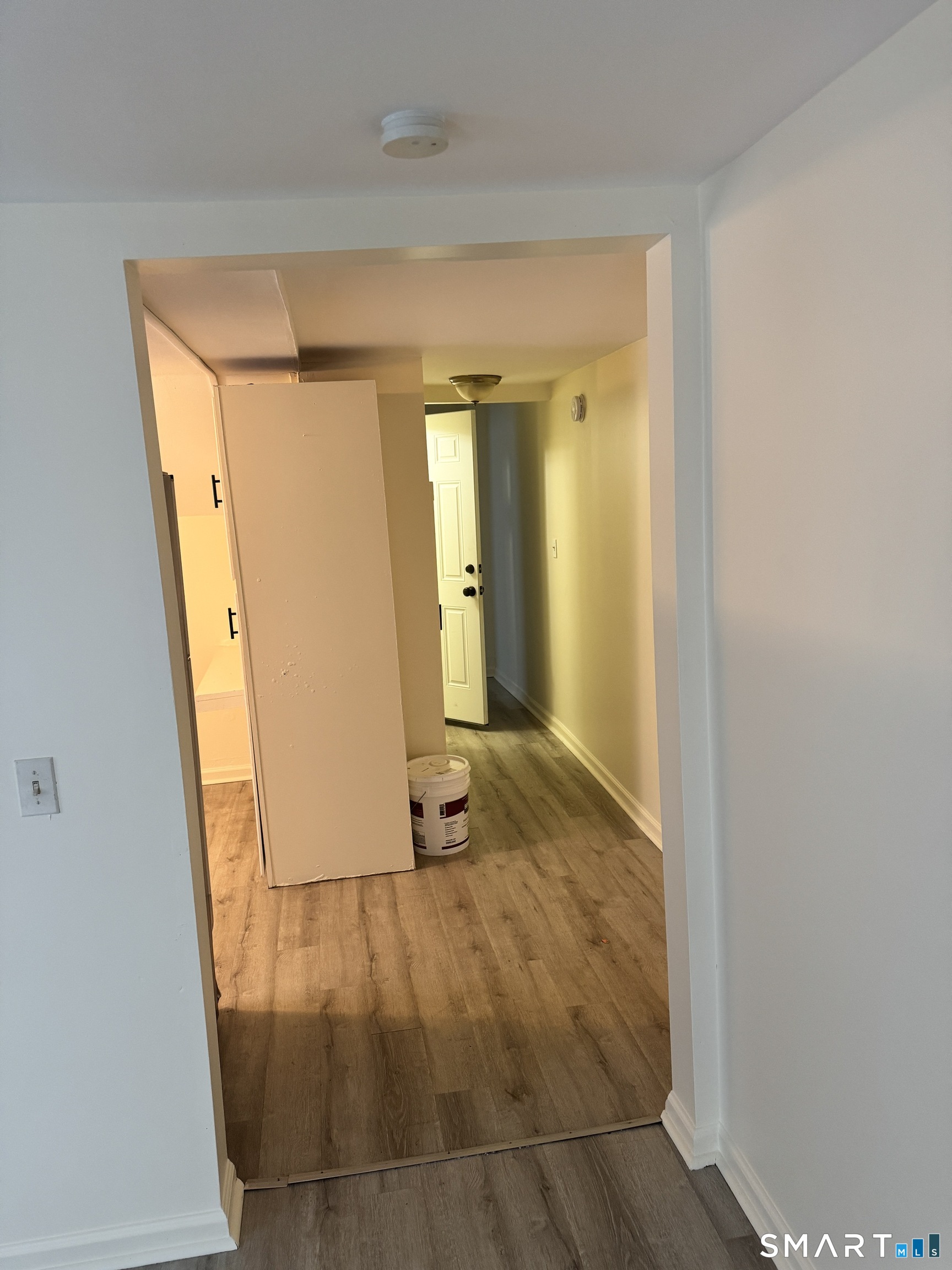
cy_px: 635
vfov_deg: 71.6
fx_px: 880
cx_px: 476
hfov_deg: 56.8
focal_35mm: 24
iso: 320
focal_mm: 6.76
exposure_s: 1/60
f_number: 1.78
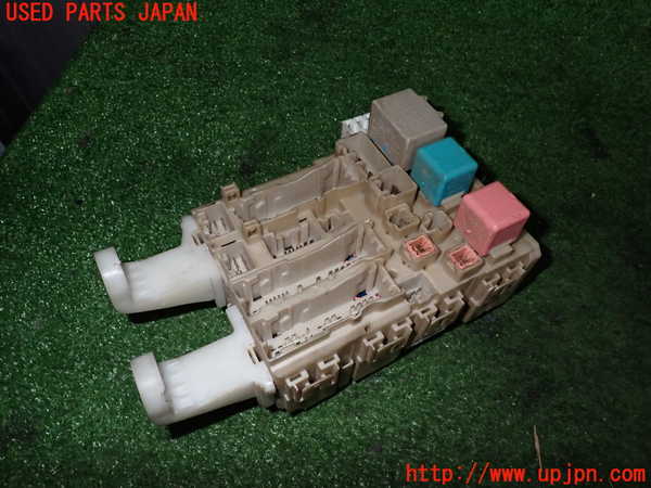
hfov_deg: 69.4
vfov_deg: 54.9
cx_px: 326
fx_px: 470
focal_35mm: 25
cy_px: 244
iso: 400
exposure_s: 1/100
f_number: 8
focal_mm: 4.5
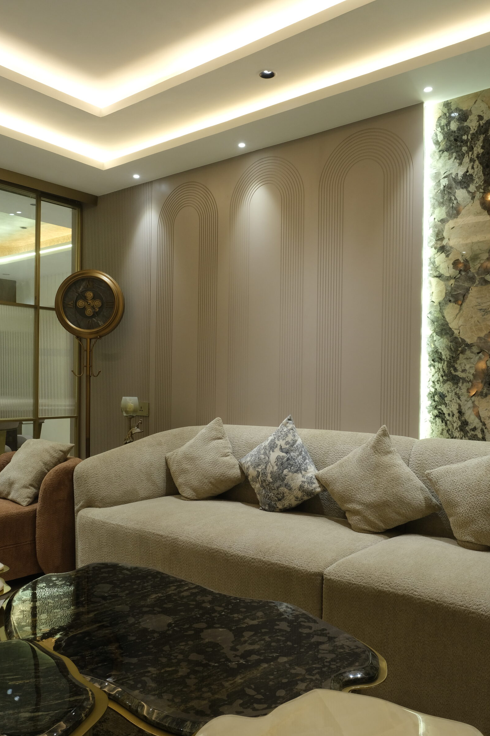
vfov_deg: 63.6
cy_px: 388
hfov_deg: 45.0
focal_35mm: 29
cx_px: 247
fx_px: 592
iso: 640
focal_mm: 18
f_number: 14
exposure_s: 1/8
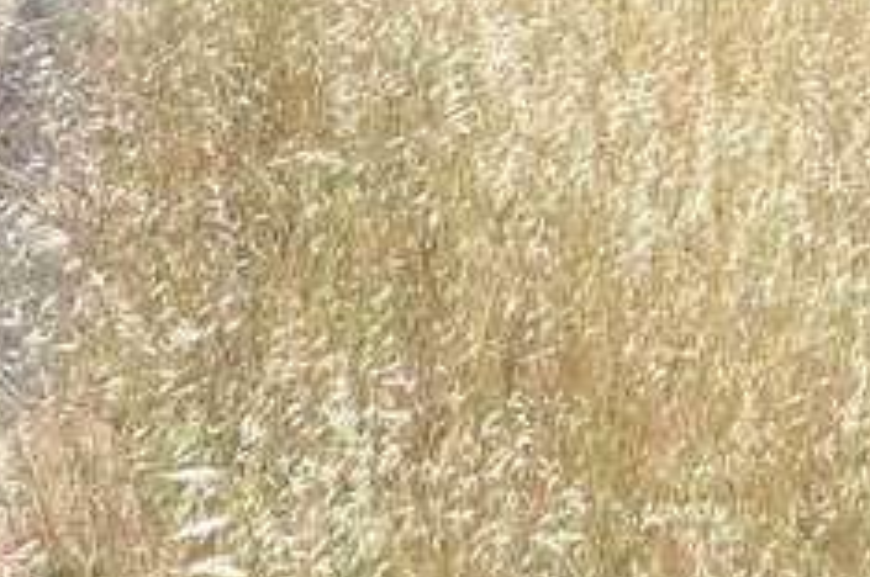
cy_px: -107
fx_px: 2631
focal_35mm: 109
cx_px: 1007
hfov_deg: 18.0
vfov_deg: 12.3
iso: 100
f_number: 4
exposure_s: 1/640
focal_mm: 4.3
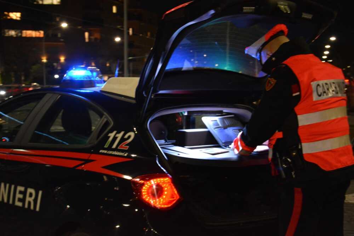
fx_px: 620
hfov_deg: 31.9
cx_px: 177
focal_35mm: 63
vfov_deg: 21.6
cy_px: 118
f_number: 4.8
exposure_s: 1/25
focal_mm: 42
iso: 3200
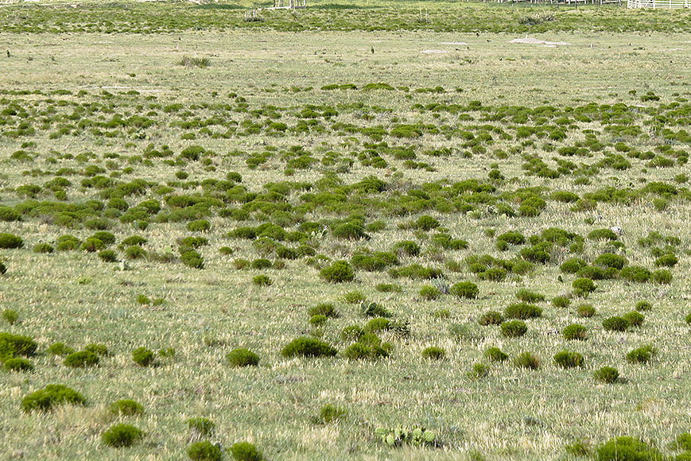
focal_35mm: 323
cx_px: 531
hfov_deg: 6.4
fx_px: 6202
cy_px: 163
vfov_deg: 4.3
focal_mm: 104
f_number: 8
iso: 200
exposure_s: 1/400
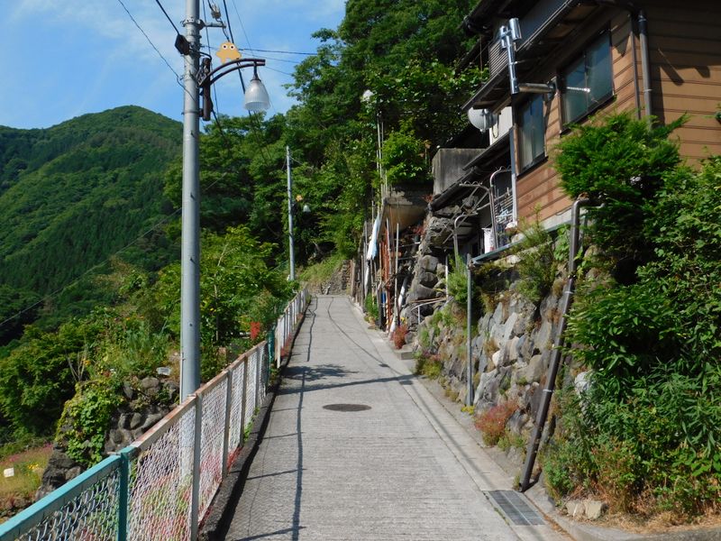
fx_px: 833
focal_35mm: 40
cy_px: 270
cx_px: 360
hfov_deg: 46.8
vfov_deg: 36.0
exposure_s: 1/1000
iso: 125
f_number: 3.6
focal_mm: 7.1
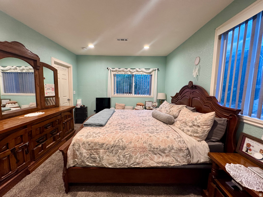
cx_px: 132
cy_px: 98
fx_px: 106
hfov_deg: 102.1
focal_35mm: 14
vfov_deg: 85.7
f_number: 2.2
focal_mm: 2.22
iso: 250
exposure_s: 1/120
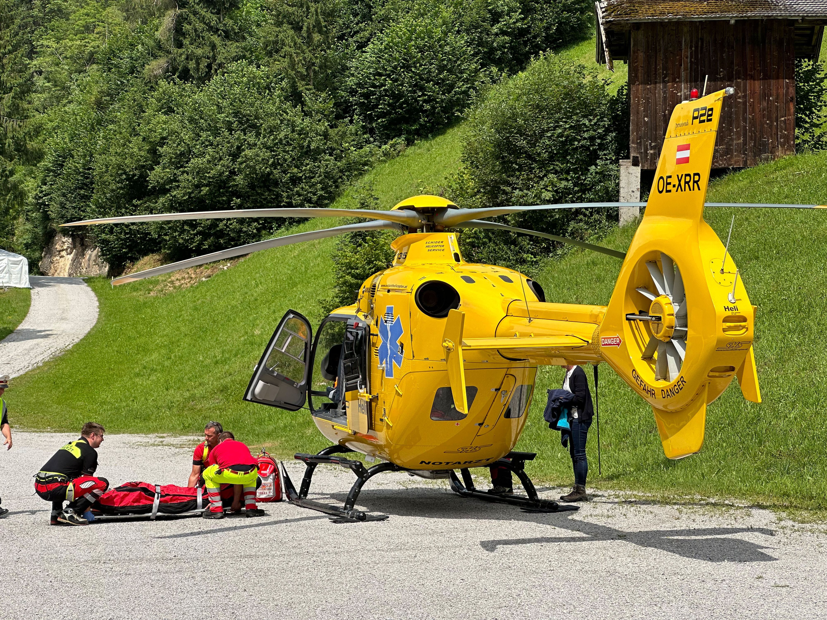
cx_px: 414
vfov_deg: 19.1
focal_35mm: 77
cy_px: 310
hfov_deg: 25.3
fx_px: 1840
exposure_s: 1/853
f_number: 2.8
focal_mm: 9
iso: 32
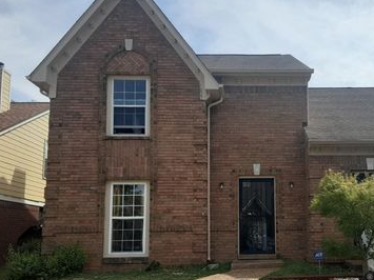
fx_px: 410
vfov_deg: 37.3
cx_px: 253
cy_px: 187
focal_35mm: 38
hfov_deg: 48.1
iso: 40
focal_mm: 2.91
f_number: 1.9
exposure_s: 1/1531
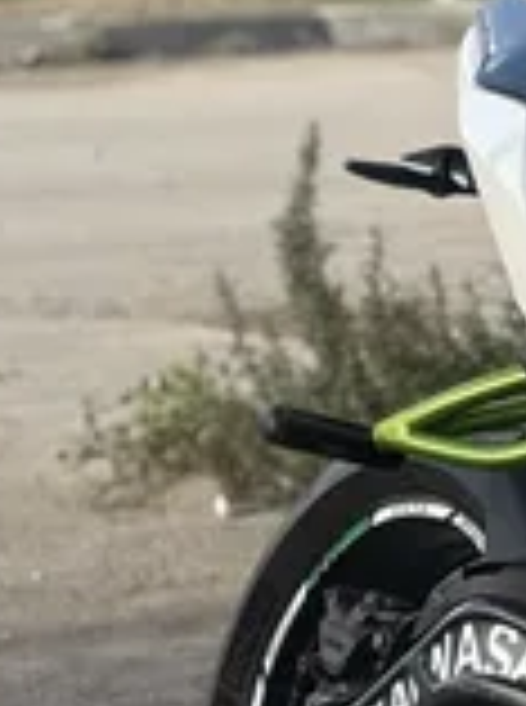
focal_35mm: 239
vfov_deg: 8.3
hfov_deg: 6.1
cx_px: 1003
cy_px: 351
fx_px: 4862
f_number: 1.6
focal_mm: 5.96
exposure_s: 1/978
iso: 32
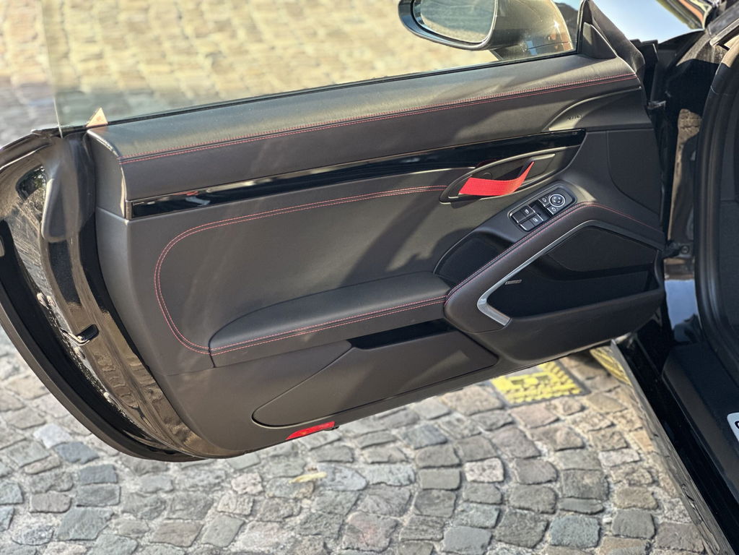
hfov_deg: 25.3
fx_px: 1644
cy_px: 278
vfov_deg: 19.1
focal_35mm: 77
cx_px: 370
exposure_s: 1/121
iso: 160
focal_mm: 9
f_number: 2.8
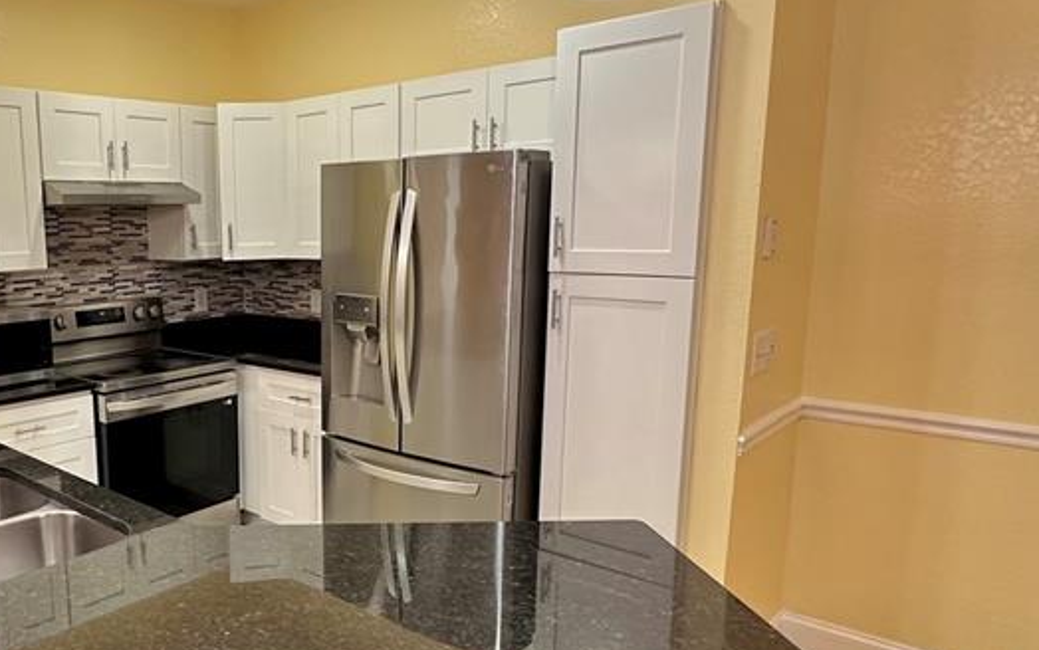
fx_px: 822
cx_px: 262
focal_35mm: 29
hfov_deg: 61.1
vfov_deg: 43.1
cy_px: 361
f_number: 2.2
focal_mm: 2.22
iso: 320
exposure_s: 1/120
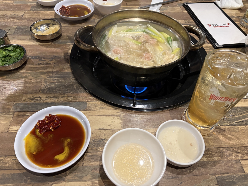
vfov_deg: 53.1
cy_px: 93
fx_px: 186
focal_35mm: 26
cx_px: 124
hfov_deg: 67.3
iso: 200
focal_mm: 5.96
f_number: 1.6
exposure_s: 1/50
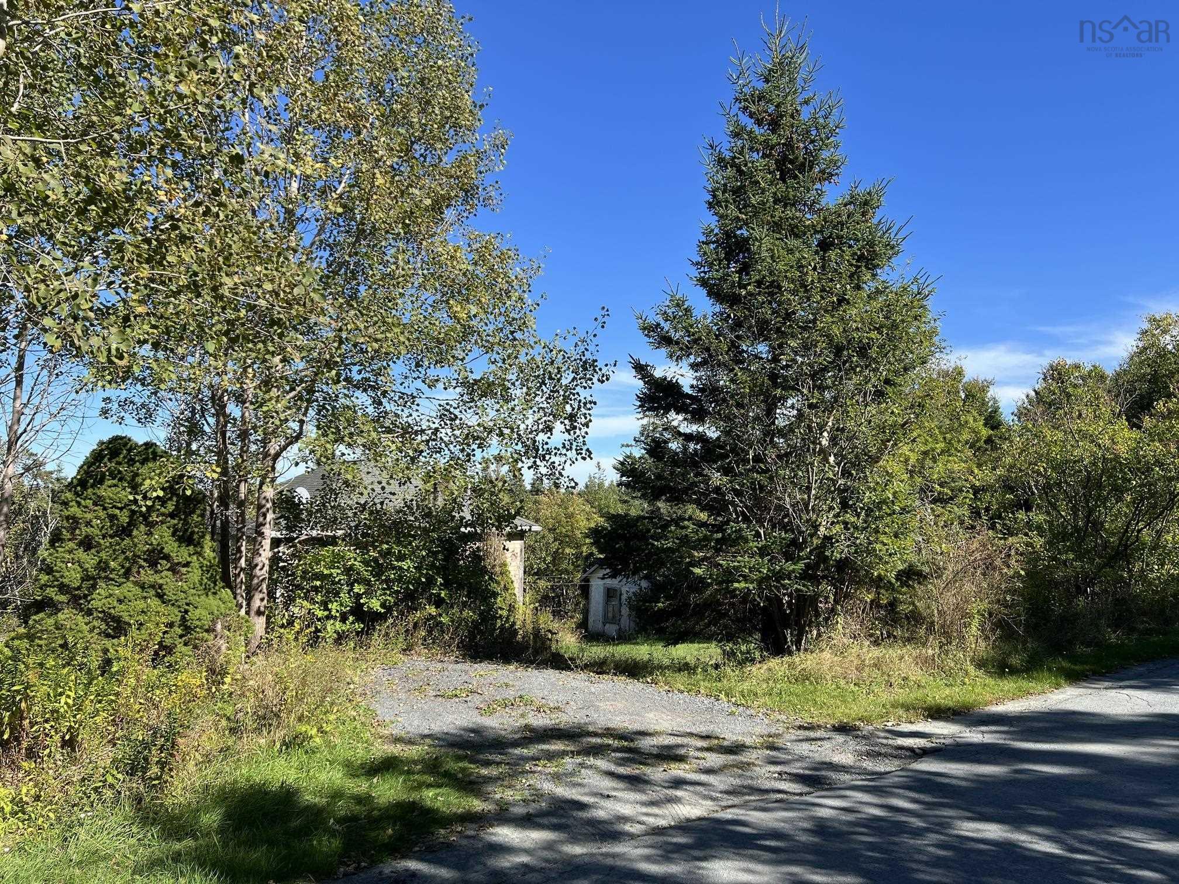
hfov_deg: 67.3
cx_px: 590
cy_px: 442
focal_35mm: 26
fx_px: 886
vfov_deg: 53.1
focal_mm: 5.7
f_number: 1.5
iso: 50
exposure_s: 1/2299
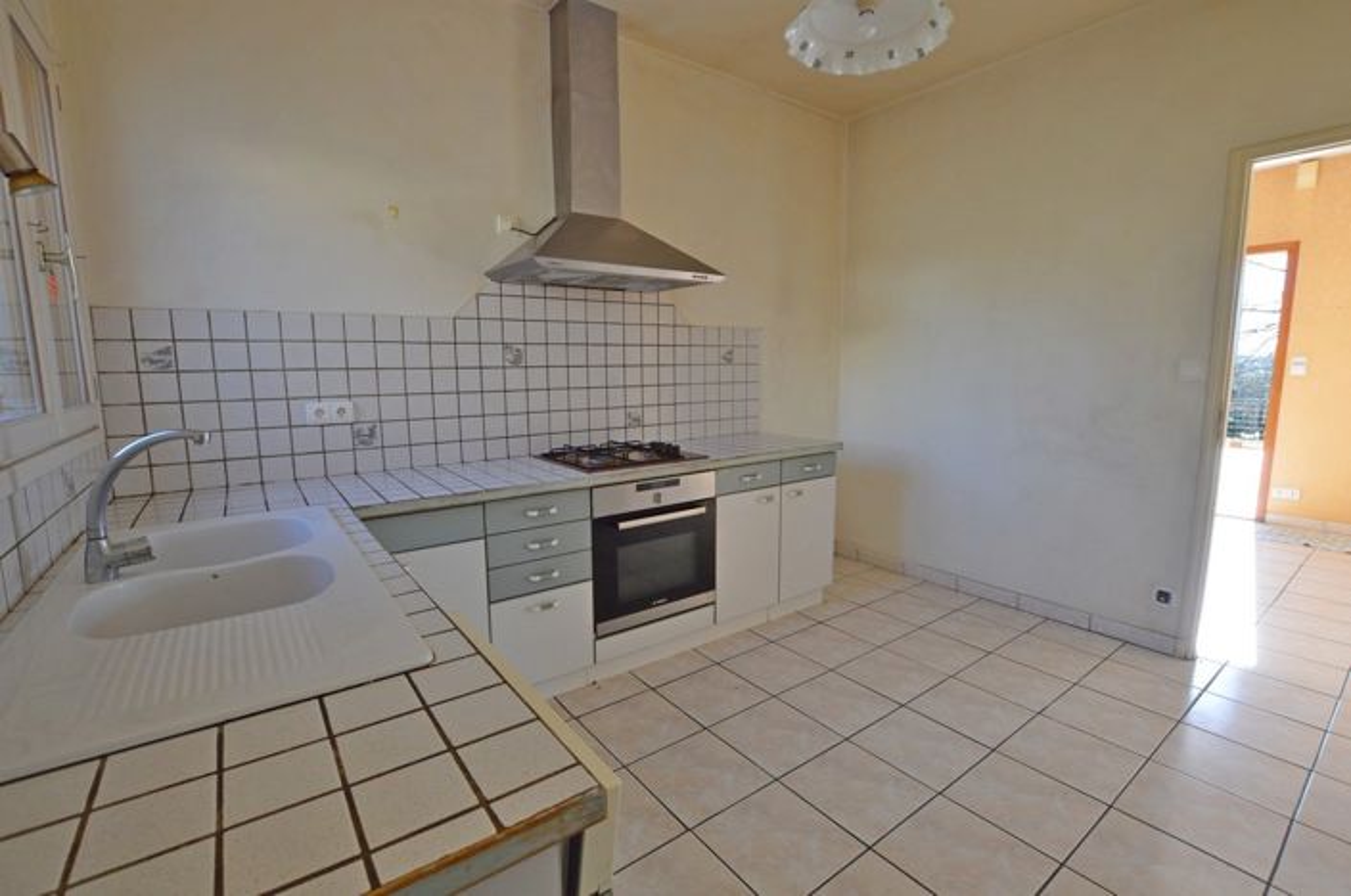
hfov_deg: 100.5
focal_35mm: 15
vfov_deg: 77.2
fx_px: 562
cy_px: 448
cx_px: 676
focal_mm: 10
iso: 400
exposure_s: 1/125
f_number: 5.6
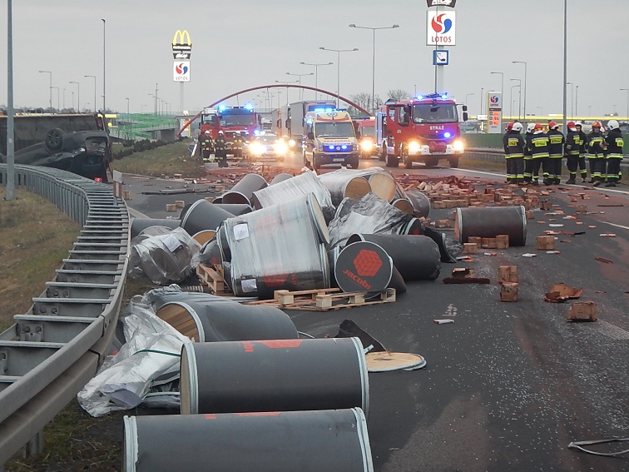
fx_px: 1635
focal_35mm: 90
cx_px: 324
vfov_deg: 16.4
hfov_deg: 21.8
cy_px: 241
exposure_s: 1/25
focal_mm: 15.3
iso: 400
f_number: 4.7
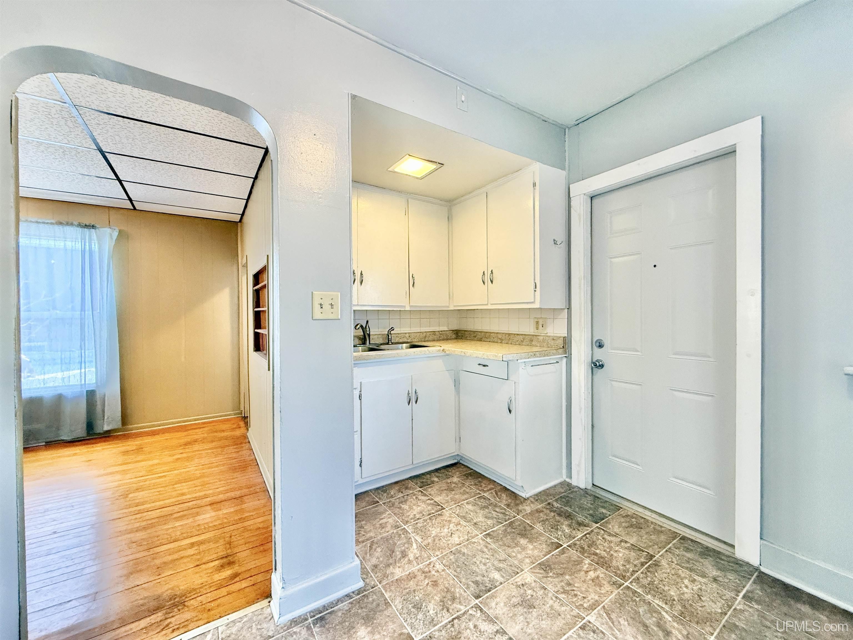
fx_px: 345
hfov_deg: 102.1
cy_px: 320
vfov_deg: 85.7
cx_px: 426
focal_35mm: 14
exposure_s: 1/60
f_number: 2.2
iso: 320
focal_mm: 2.22
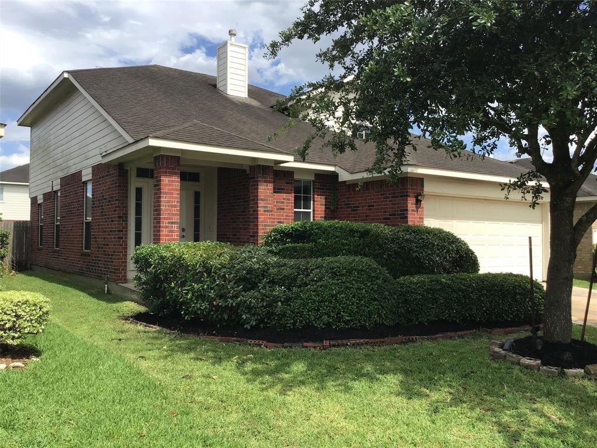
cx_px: 298
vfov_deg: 45.4
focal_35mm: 31
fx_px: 535
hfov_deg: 58.4
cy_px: 224
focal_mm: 3.3
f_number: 2.4
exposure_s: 1/895
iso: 25
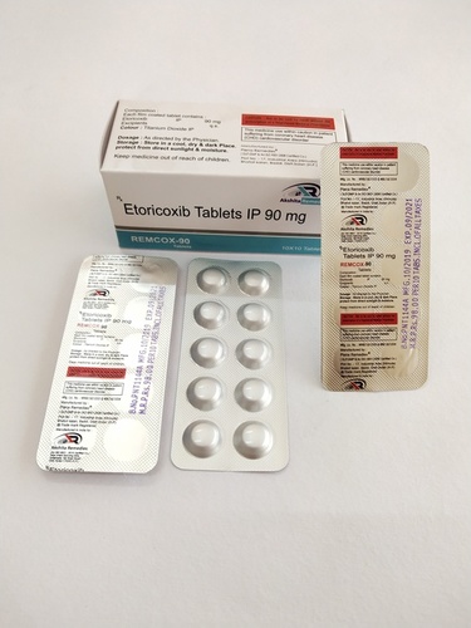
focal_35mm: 30
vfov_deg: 60.0
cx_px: 236
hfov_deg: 46.8
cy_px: 314
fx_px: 544
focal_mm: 3.95
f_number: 1.8
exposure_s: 1/100
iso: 168
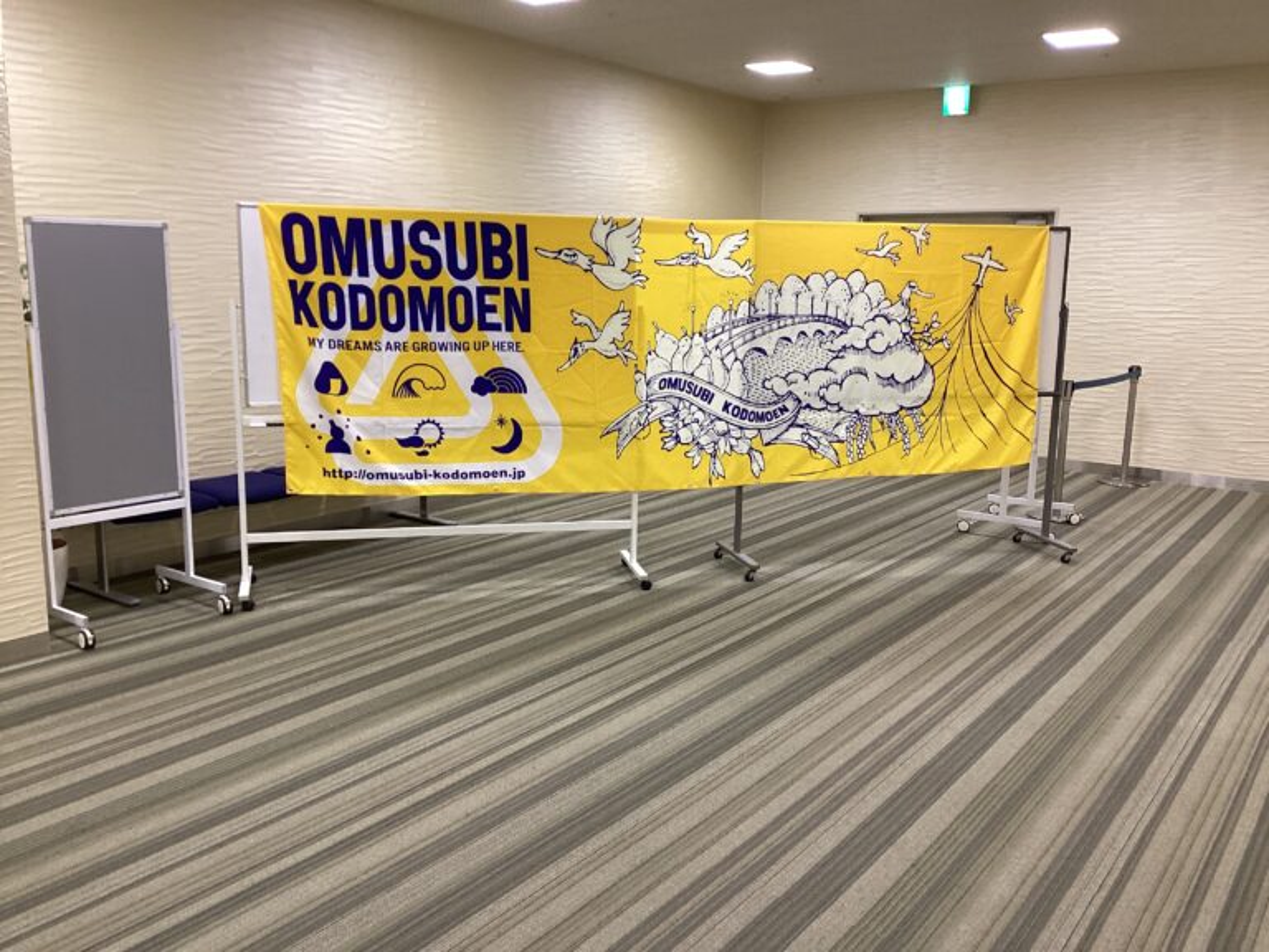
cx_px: 634
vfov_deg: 45.4
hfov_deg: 58.4
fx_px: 1136
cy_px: 476
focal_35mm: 31
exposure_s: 1/60
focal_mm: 3.3
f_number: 2.4
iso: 100
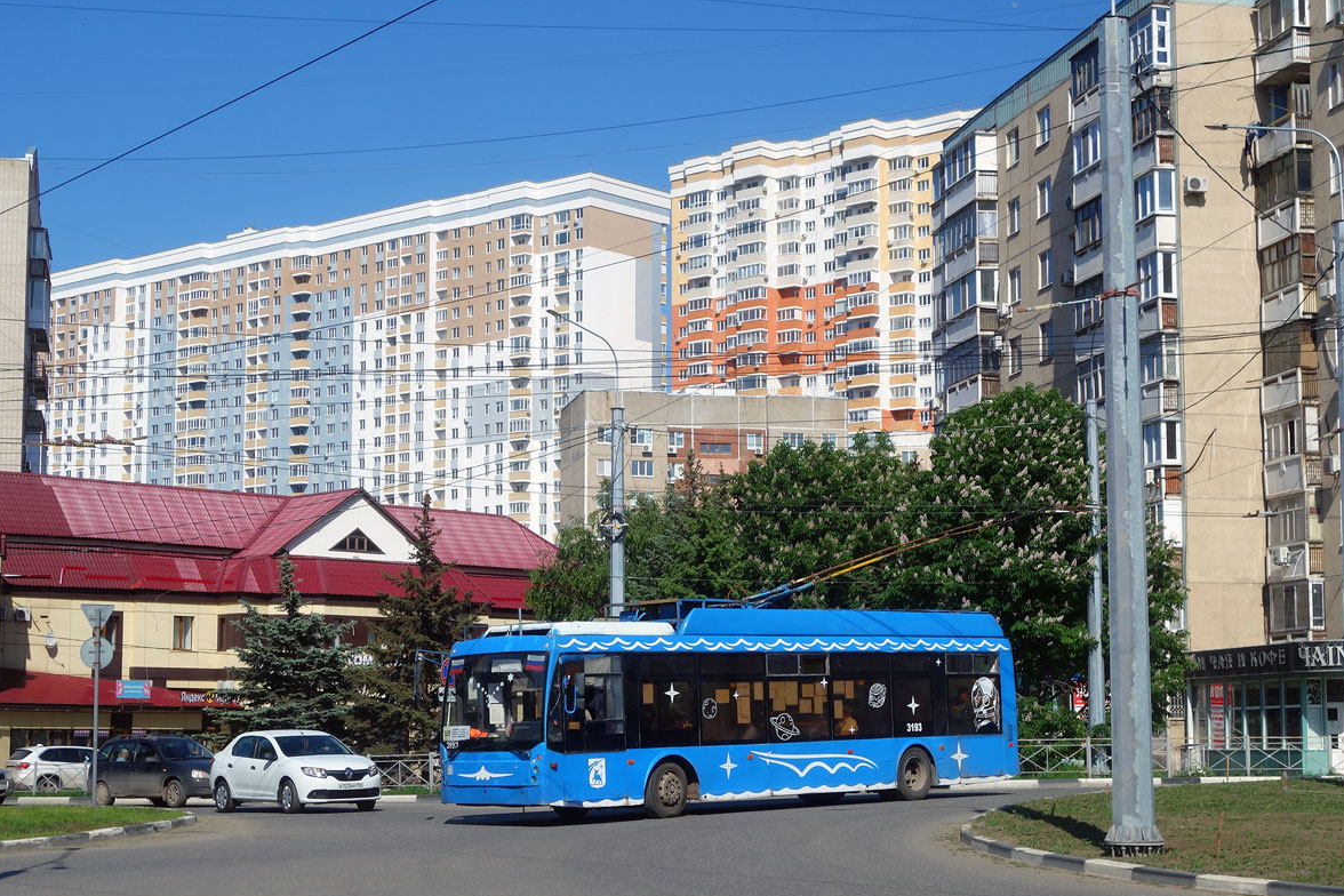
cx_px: 665
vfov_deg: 27.0
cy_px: 447
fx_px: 1867
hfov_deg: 39.6
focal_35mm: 50
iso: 125
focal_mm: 18.02
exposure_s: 1/500
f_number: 7.1
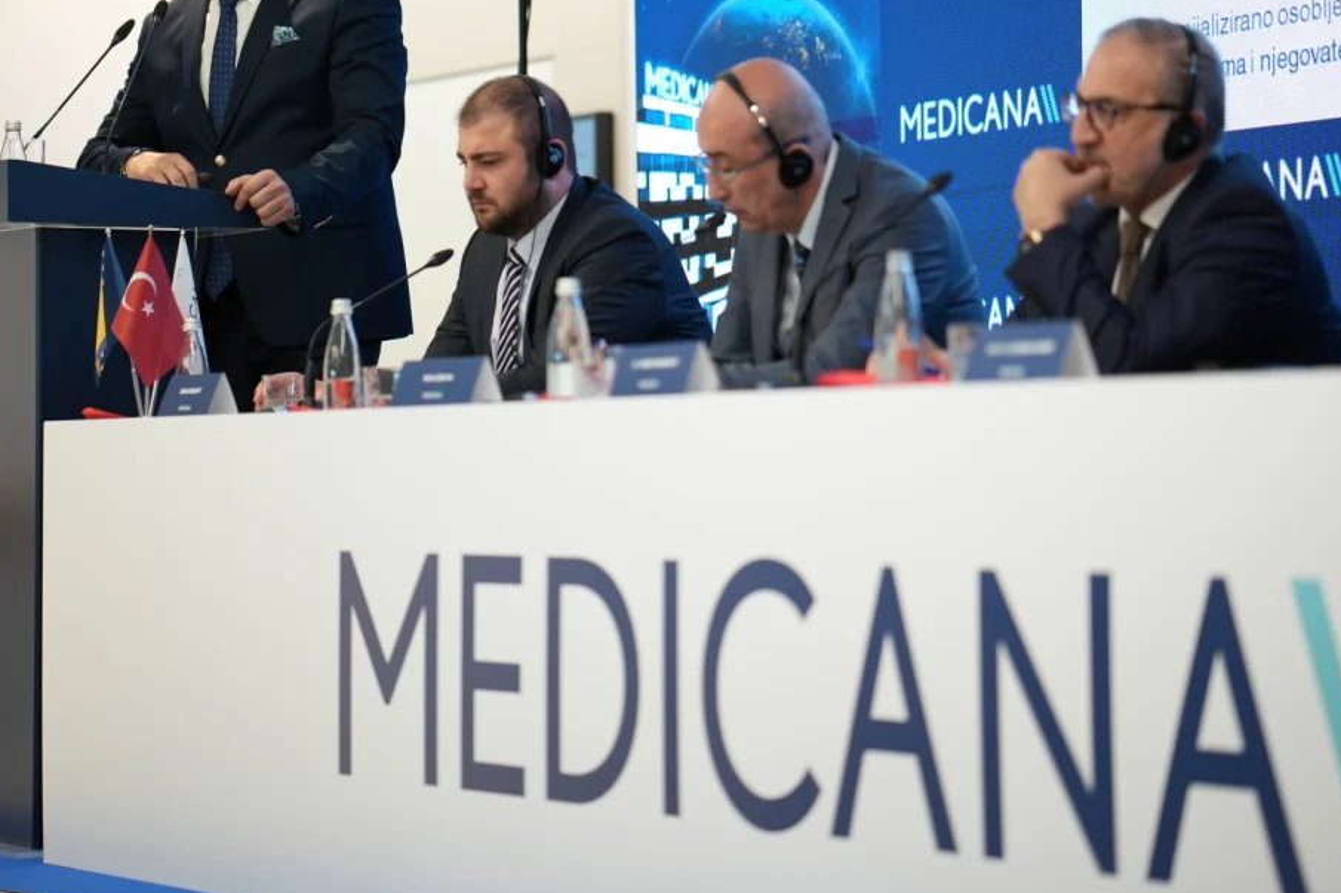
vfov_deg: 11.8
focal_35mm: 116
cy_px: 291
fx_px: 4320
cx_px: 642
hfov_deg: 17.6
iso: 400
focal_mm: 85
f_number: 1.8
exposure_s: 1/200
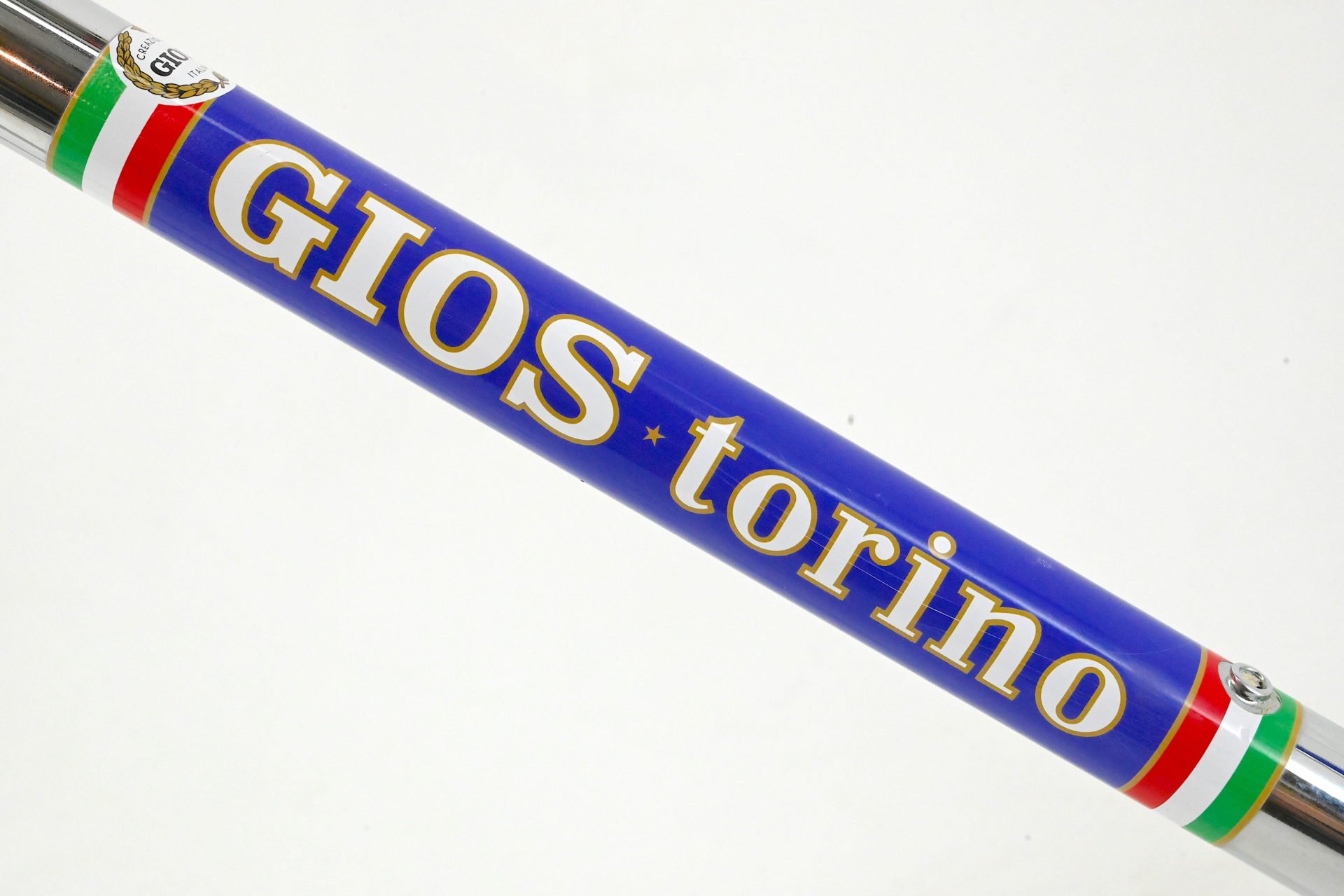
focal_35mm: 70
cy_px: 448
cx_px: 672
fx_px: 2613
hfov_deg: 28.9
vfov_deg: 19.4
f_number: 16
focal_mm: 70
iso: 10000
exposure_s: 1/400
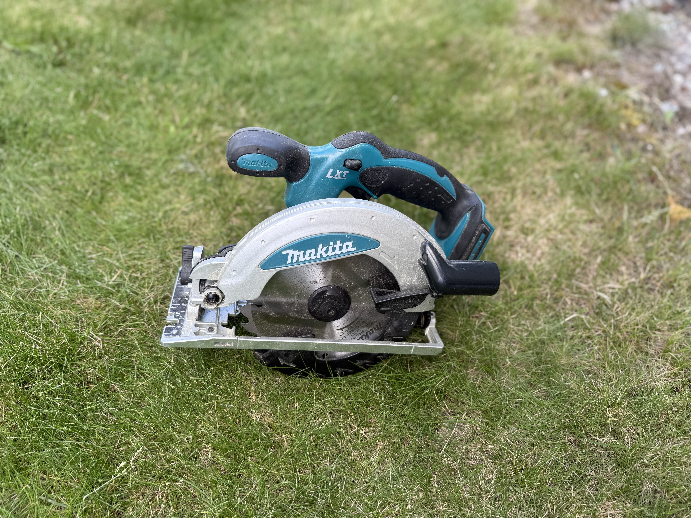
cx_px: 346
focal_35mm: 24
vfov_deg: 56.8
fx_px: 479
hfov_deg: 71.6
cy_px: 259
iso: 80
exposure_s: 1/344
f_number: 1.78
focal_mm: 6.76
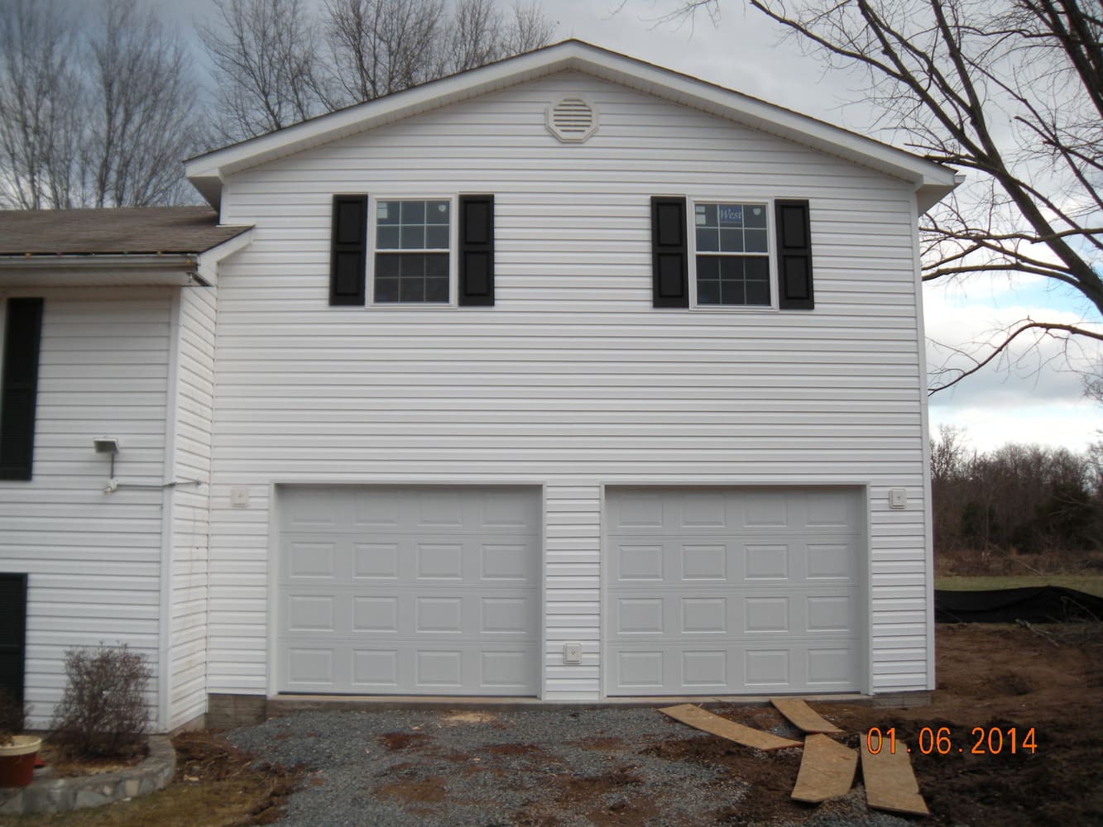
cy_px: 414
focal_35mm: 35
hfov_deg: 52.6
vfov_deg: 40.7
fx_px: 1115
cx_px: 552
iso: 64
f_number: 3.8
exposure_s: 1/128
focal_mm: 5.9
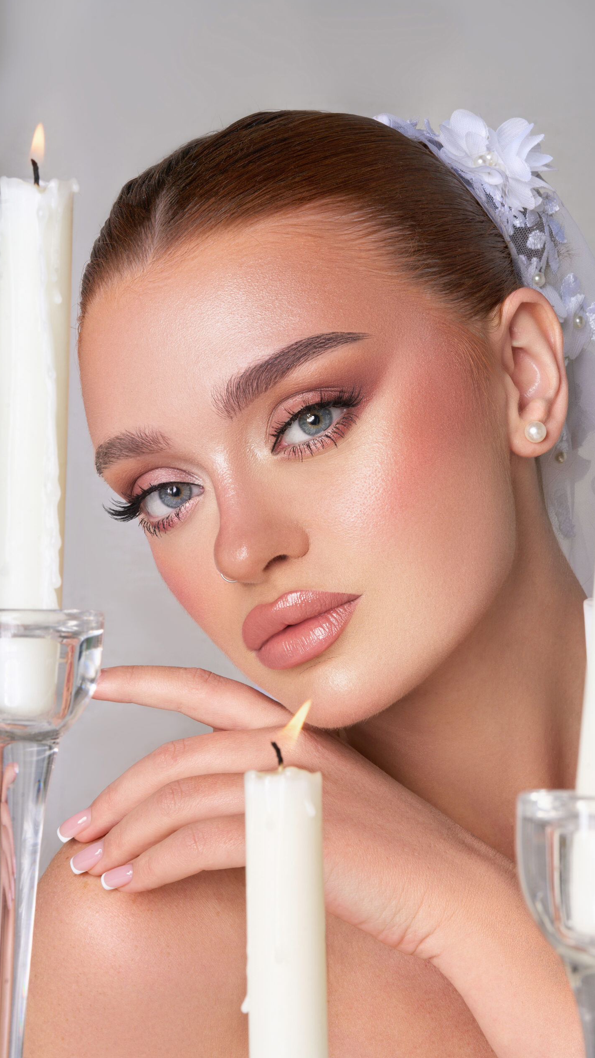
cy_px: 530
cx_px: 353
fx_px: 2524
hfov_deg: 13.4
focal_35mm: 90
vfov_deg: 23.7
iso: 160
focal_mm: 85
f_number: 16
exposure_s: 1/160
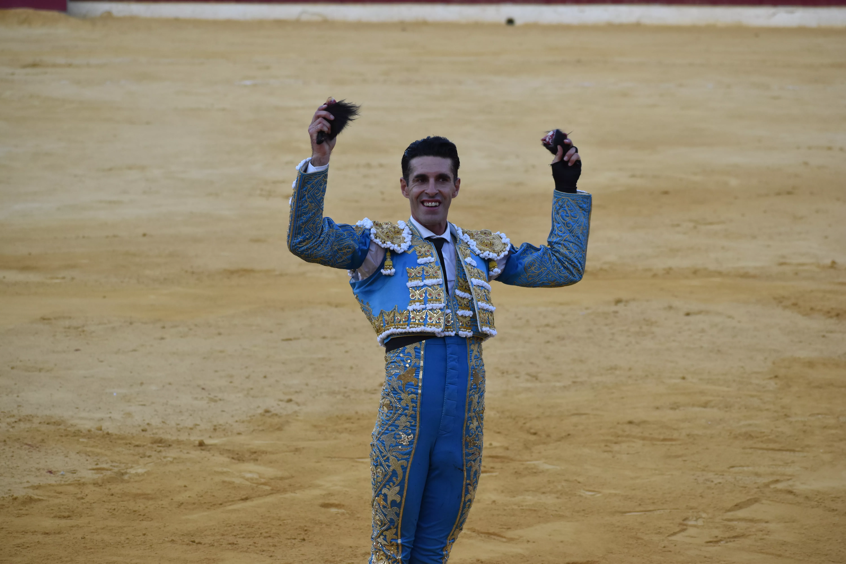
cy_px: 282
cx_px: 423
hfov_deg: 13.4
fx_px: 3595
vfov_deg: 9.0
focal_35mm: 153
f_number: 5.6
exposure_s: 1/500
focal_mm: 102
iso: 800
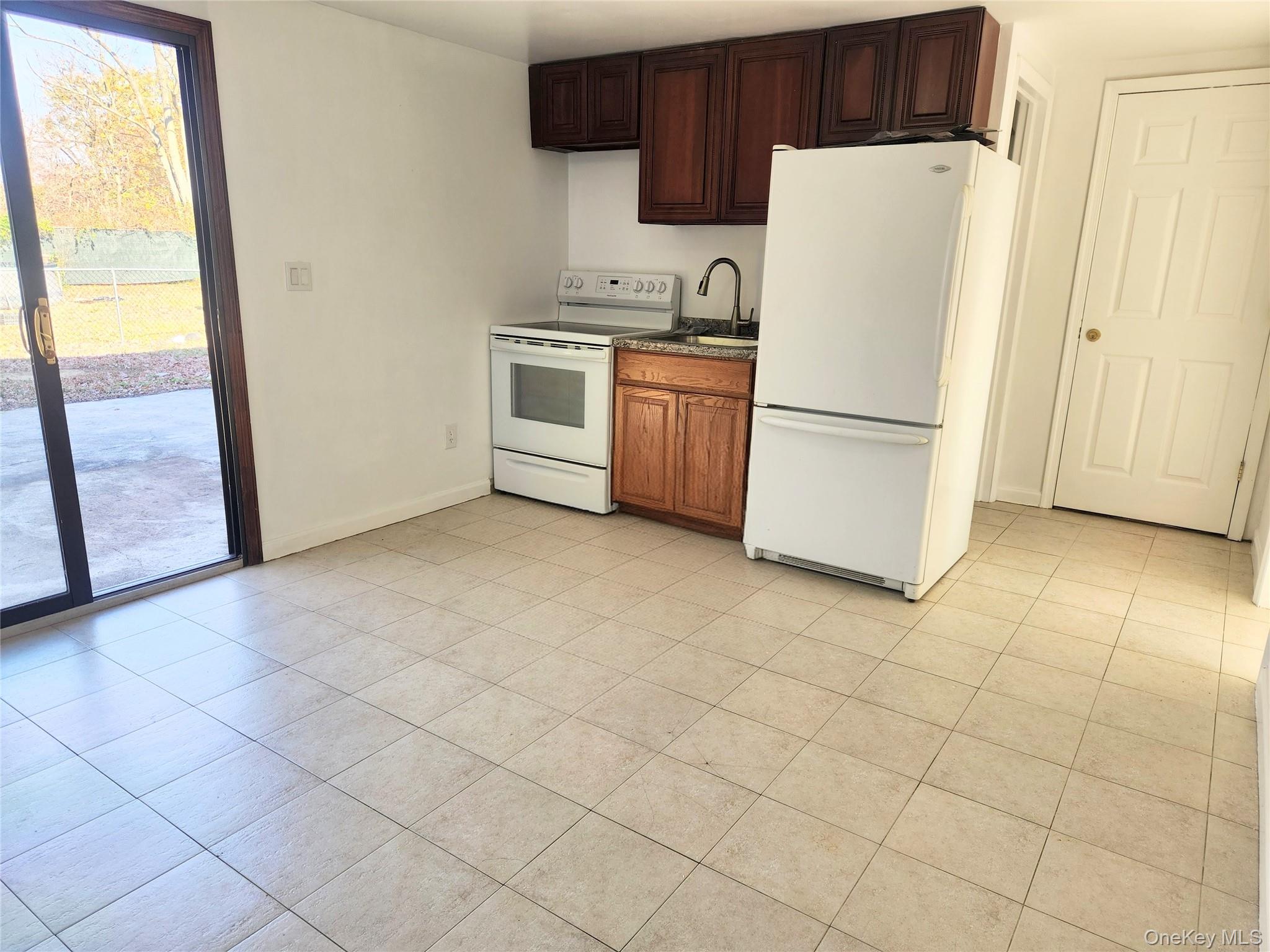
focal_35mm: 23
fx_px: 844
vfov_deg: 58.9
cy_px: 476
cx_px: 635
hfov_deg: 73.9
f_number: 1.8
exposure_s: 1/120
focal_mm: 5.4
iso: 25
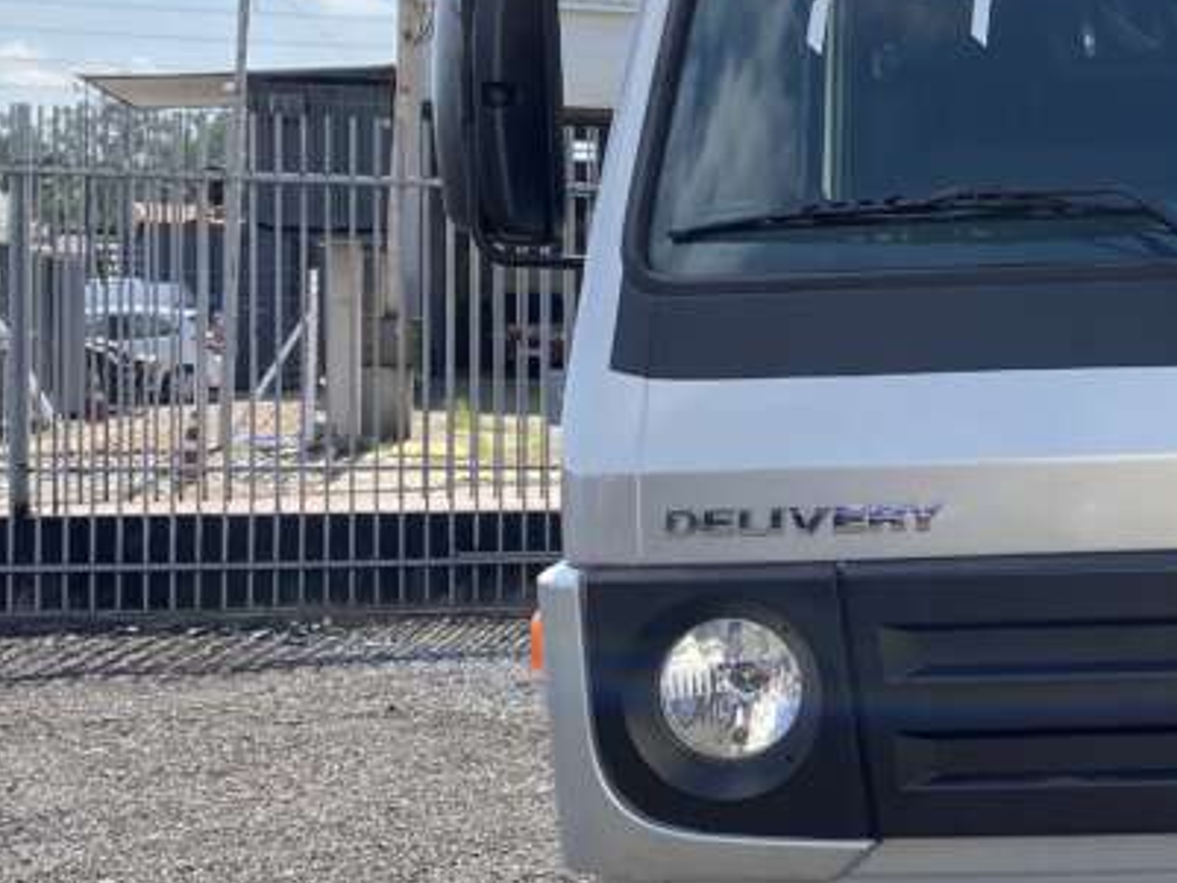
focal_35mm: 70
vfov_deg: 21.0
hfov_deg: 25.4
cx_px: 1341
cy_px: 402
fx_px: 2381
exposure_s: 1/2105
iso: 32
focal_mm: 4.25
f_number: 1.8
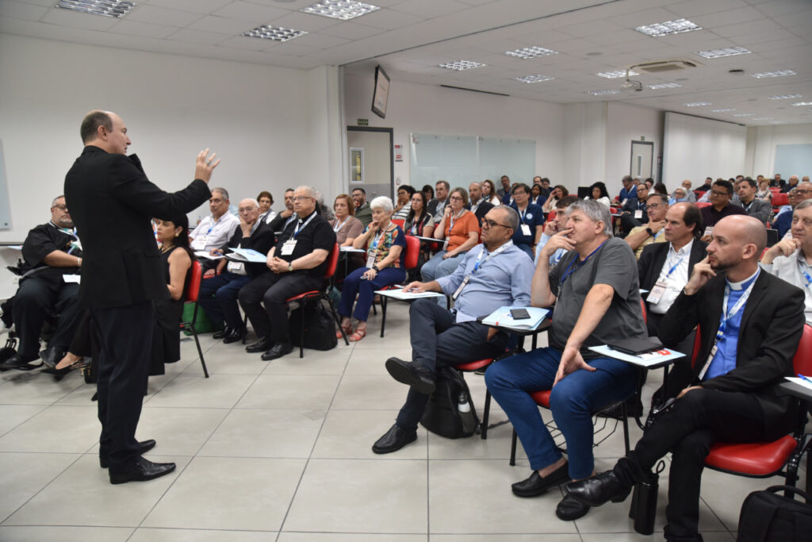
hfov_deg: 73.7
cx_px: 406
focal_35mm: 24
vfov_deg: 53.1
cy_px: 271
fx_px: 541
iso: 1250
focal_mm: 24
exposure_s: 1/80
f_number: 5.6
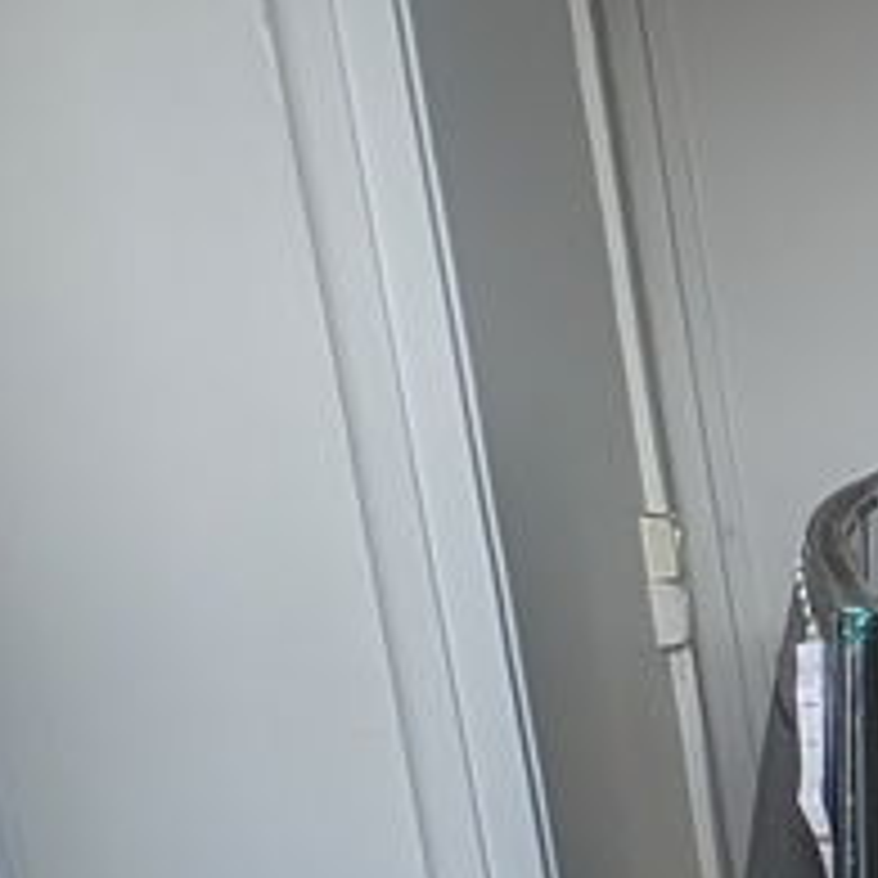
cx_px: 2945
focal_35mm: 87
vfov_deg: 19.1
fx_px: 2497
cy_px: 977
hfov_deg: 10.1
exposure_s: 1/42.8
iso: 35
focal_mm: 2.23
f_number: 1.95
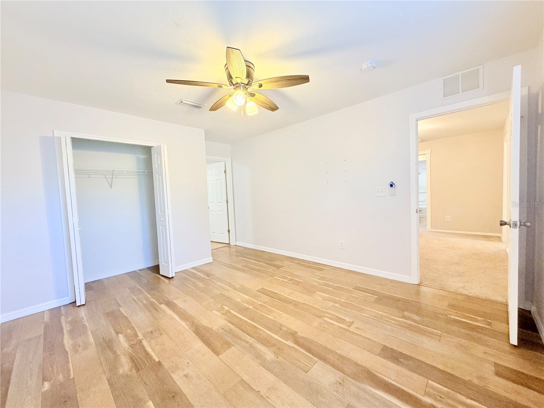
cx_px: 272
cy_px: 204
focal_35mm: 14
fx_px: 220
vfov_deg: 85.7
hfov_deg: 102.1
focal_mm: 2.22
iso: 250
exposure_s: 1/60
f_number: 2.2
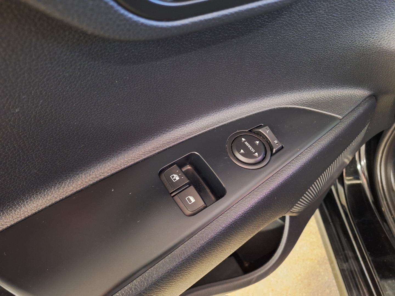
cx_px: 198
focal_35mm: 23
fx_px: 262
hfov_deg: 73.9
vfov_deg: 58.9
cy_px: 148
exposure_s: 1/17
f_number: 1.8
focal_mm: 5.54
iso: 800
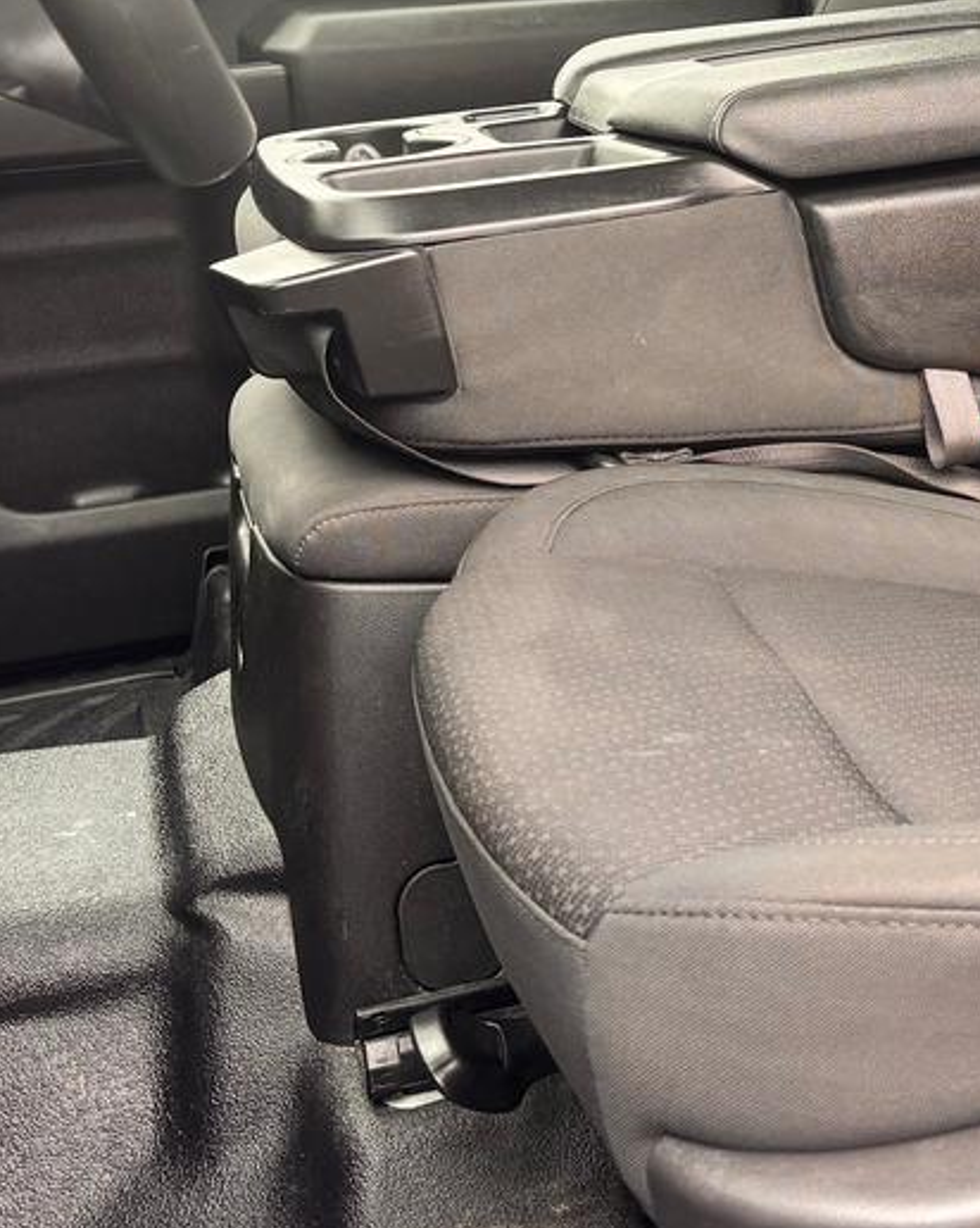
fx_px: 2287
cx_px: 1047
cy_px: 217
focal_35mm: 63
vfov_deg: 29.3
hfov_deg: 22.9
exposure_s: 1/121
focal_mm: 5.96
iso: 80
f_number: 1.6
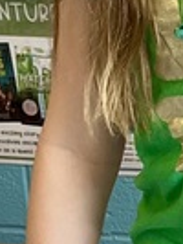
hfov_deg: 6.7
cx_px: 576
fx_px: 1407
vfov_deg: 9.8
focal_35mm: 200
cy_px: 259
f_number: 1.6
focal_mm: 5.1
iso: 125
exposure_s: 1/120
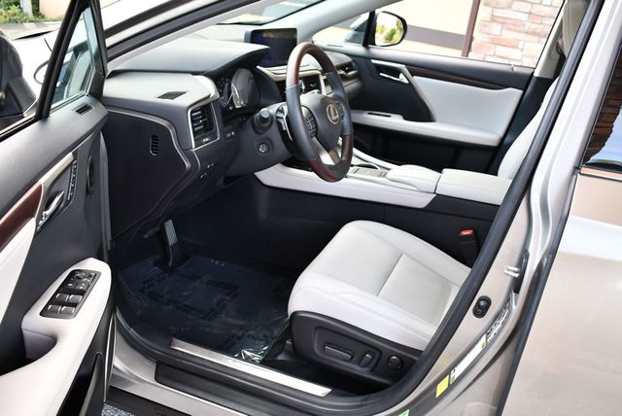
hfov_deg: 53.1
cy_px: 208
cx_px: 311
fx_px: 623
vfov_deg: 36.9
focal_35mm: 36
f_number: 3.5
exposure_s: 1/250
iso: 720
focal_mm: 18
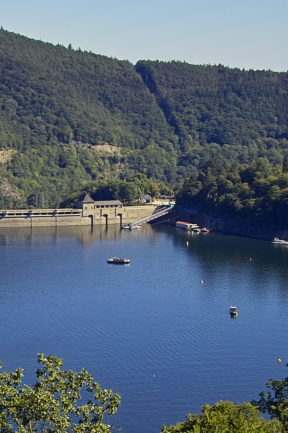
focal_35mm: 103
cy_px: 215
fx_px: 1236
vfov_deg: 19.8
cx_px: 17
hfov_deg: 13.2
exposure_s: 1/180
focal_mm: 40
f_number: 6.7
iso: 100
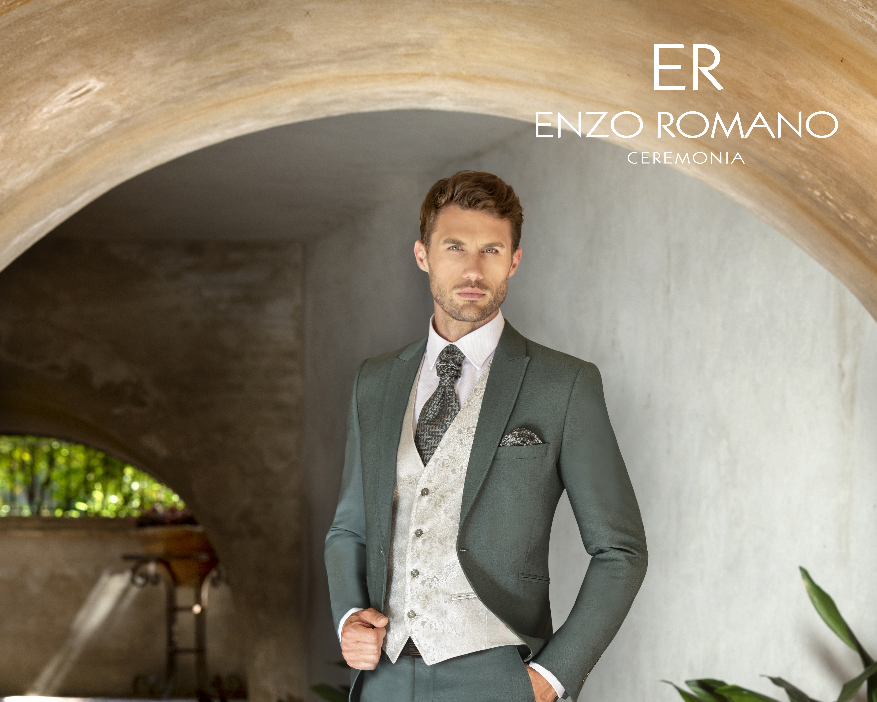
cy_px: 659
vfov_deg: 10.4
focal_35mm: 148
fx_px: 3842
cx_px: 438
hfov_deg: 13.0
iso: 125
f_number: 7.1
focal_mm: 105
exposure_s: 1/25
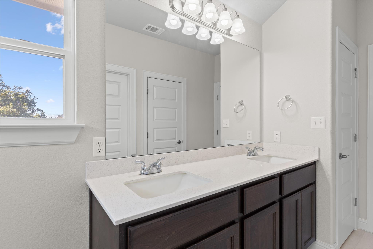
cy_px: 124
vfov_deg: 70.4
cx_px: 186
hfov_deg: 93.3
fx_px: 176
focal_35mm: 17
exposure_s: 1/4
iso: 100
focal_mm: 17
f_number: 8
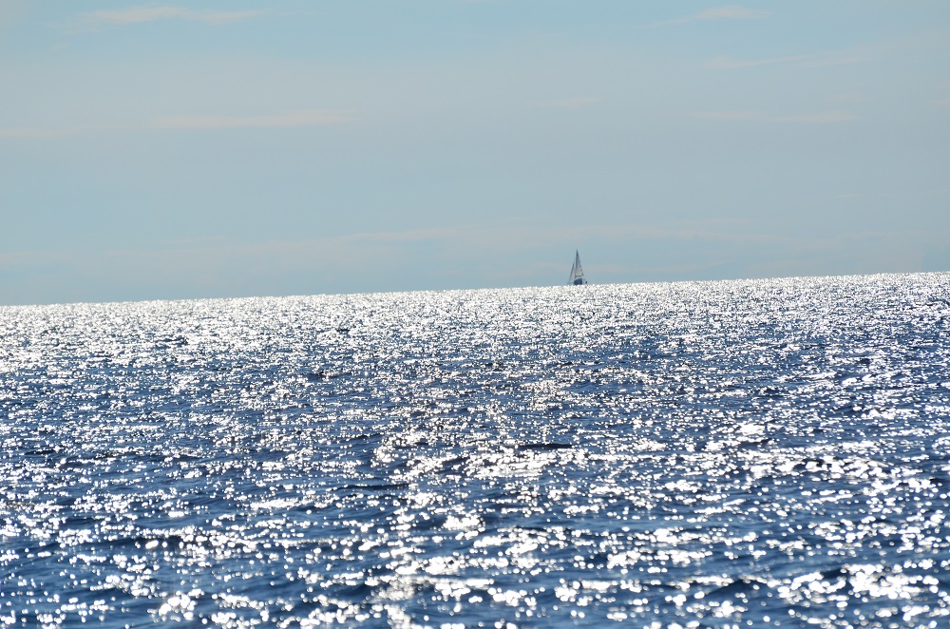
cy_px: 314
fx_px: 9084
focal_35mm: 345
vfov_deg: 4.0
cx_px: 475
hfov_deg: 6.0
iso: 450
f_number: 6.3
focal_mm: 230
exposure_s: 1/8000
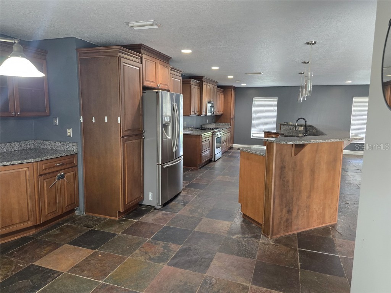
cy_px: 146
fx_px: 260
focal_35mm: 23
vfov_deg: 58.9
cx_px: 196
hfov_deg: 73.9
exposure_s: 1/60
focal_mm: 6.3
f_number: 1.7
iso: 640
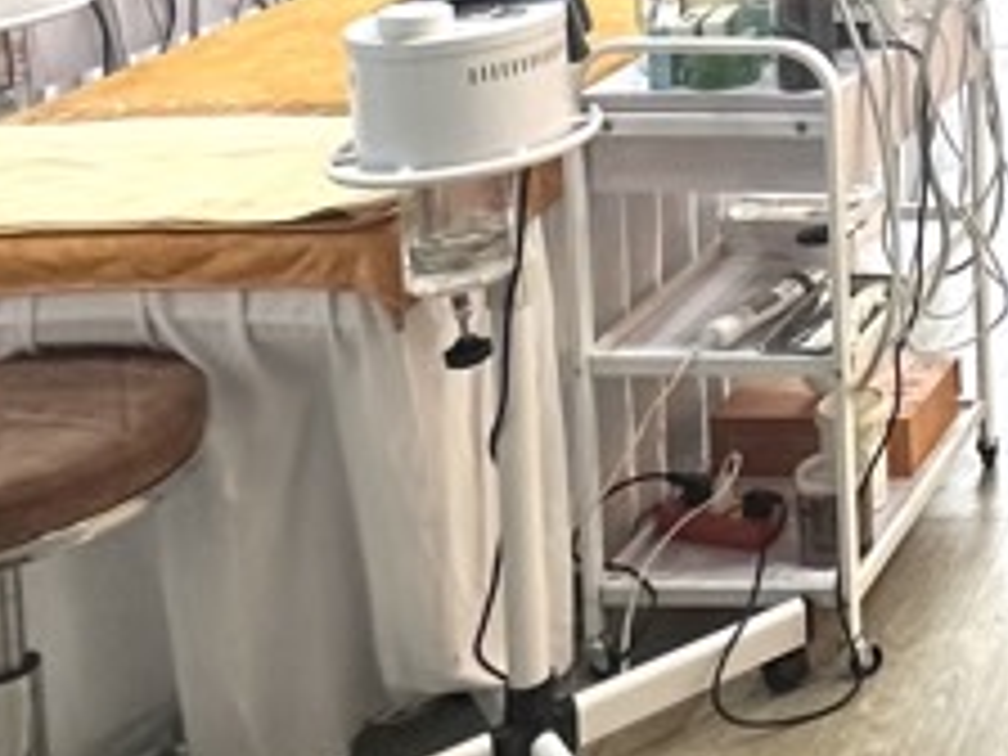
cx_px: 1606
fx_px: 1864
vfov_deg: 19.9
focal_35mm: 64
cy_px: -378
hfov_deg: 23.0
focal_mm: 2.22
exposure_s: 1/100
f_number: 2.2
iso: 200
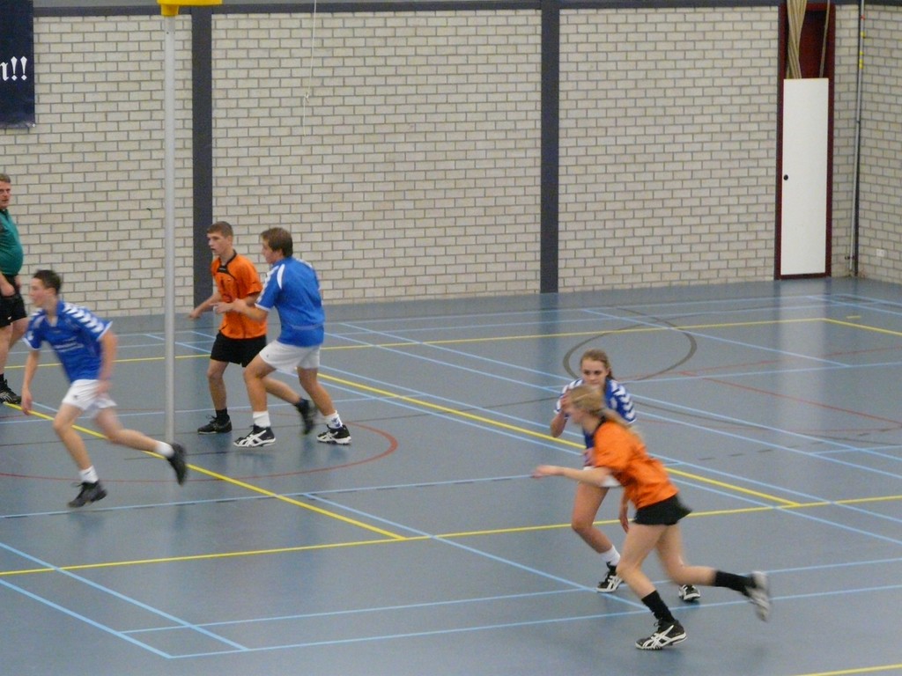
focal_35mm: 151
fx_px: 3935
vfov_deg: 9.8
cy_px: 338
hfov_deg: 13.1
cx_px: 451
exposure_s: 1/80
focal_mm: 24.7
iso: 800
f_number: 3.6
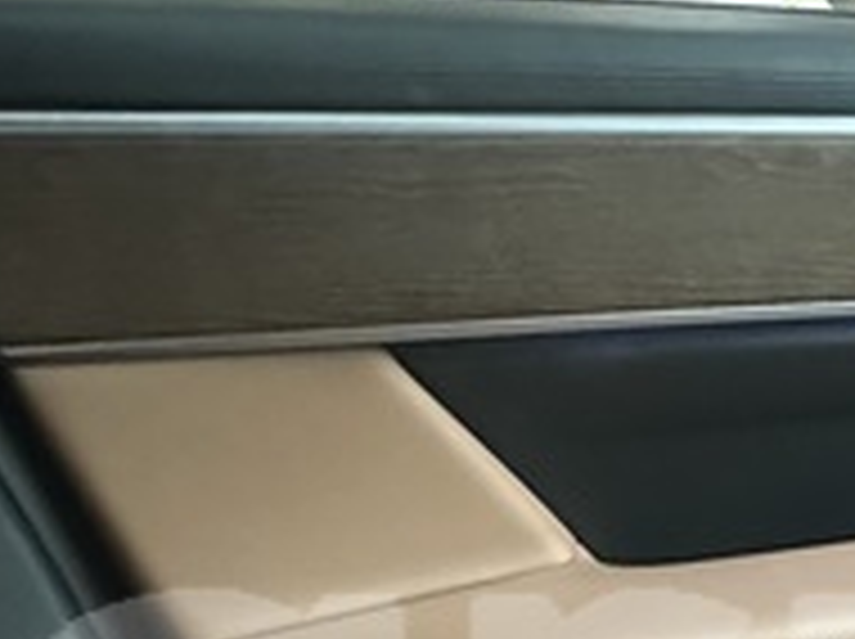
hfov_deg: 27.1
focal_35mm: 59
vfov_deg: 23.6
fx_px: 1455
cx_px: 1134
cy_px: 648
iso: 1250
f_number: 2.2
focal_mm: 2.22
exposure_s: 1/53
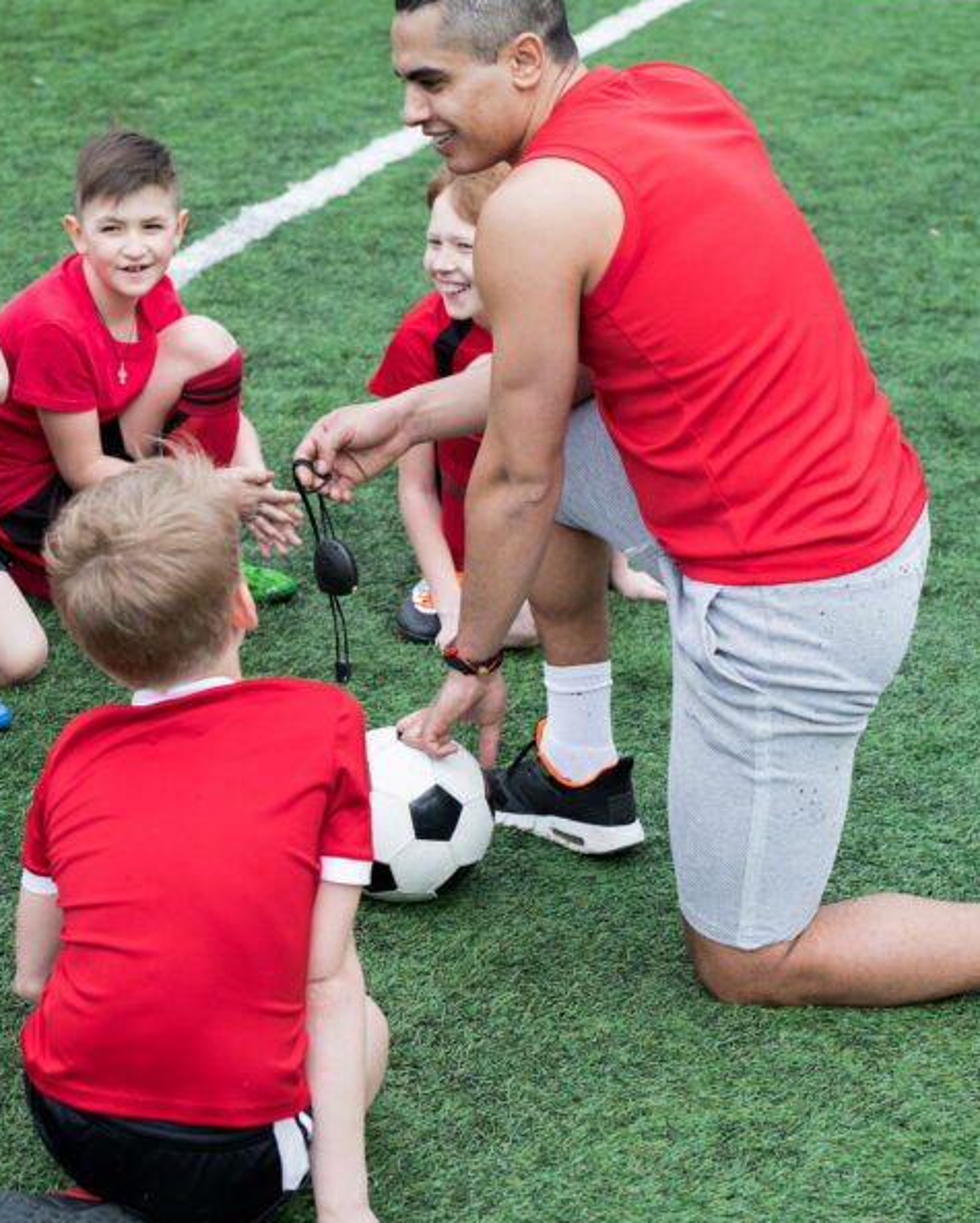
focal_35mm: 81
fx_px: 2934
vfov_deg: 23.6
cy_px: 622
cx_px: 225
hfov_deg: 18.8
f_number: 5
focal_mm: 50
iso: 640
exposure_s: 1/2000
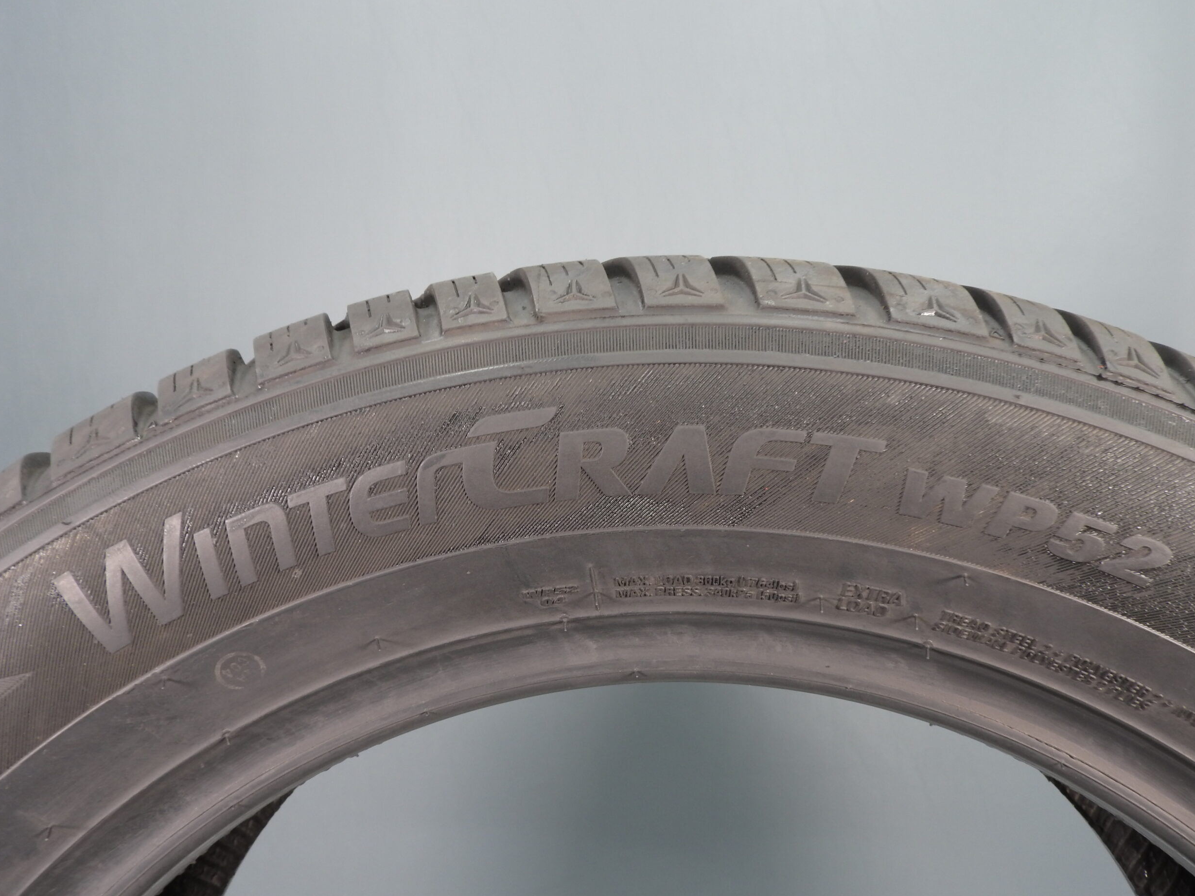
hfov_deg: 69.4
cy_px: 450
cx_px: 618
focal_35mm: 25
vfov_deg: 54.9
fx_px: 863
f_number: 4.8
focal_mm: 4.3
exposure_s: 1/6
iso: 100
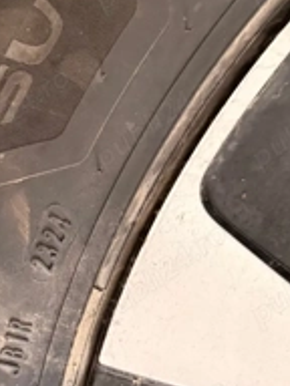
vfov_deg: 26.3
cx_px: 44
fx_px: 815
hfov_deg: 19.9
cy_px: 300
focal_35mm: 73
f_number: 1.78
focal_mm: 6.76
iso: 400
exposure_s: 1/60
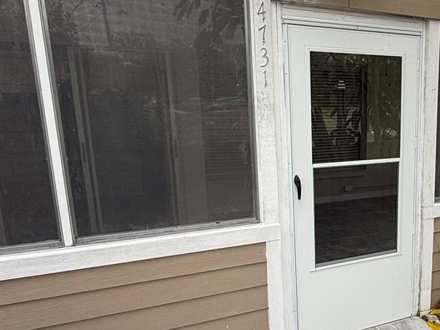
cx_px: 382
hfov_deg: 46.1
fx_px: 470
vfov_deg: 38.4
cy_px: 209
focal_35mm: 37
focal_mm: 2.22
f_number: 2.2
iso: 50
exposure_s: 1/355
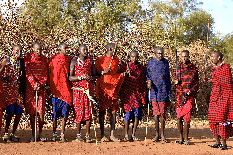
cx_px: 116
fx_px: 680
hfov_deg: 19.5
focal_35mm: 105
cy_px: 78
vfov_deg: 13.0
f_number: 5.6
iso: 250
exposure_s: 1/500
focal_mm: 70
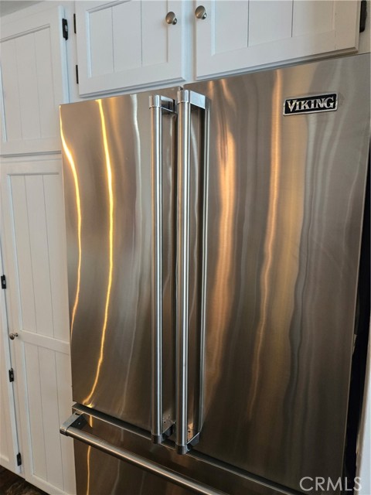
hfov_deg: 58.9
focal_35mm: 23
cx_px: 186
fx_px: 329
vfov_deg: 73.9
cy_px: 248
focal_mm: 5.4
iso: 1000
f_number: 1.8
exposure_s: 1/120
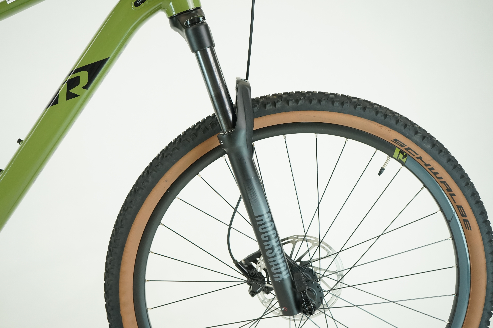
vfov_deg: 33.4
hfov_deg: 48.5
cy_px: 164
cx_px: 246
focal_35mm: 40
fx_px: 548
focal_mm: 40
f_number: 5.6
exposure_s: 1/200
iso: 1600
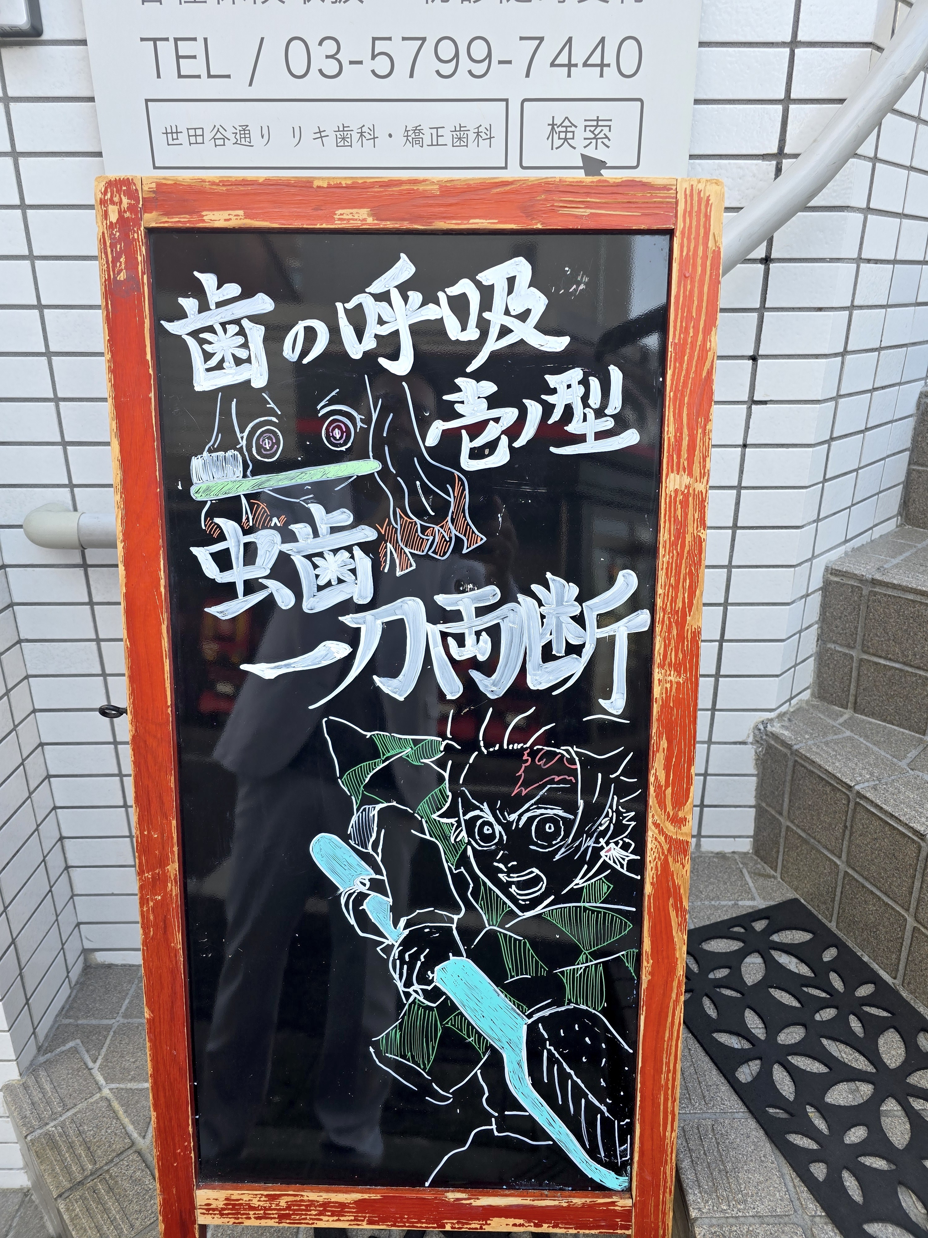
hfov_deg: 58.9
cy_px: 619
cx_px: 464
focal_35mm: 23
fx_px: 822
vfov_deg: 73.9
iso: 50
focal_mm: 6.3
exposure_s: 1/180
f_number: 1.7
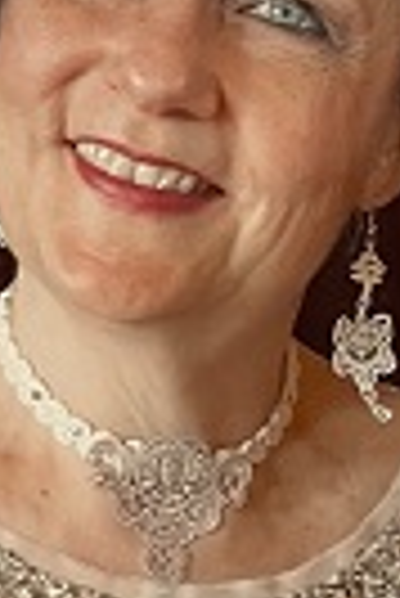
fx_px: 6050
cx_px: 470
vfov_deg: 5.6
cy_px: 1007
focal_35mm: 364
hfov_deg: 3.8
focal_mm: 7.5
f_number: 2.2
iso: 250
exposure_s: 1/50
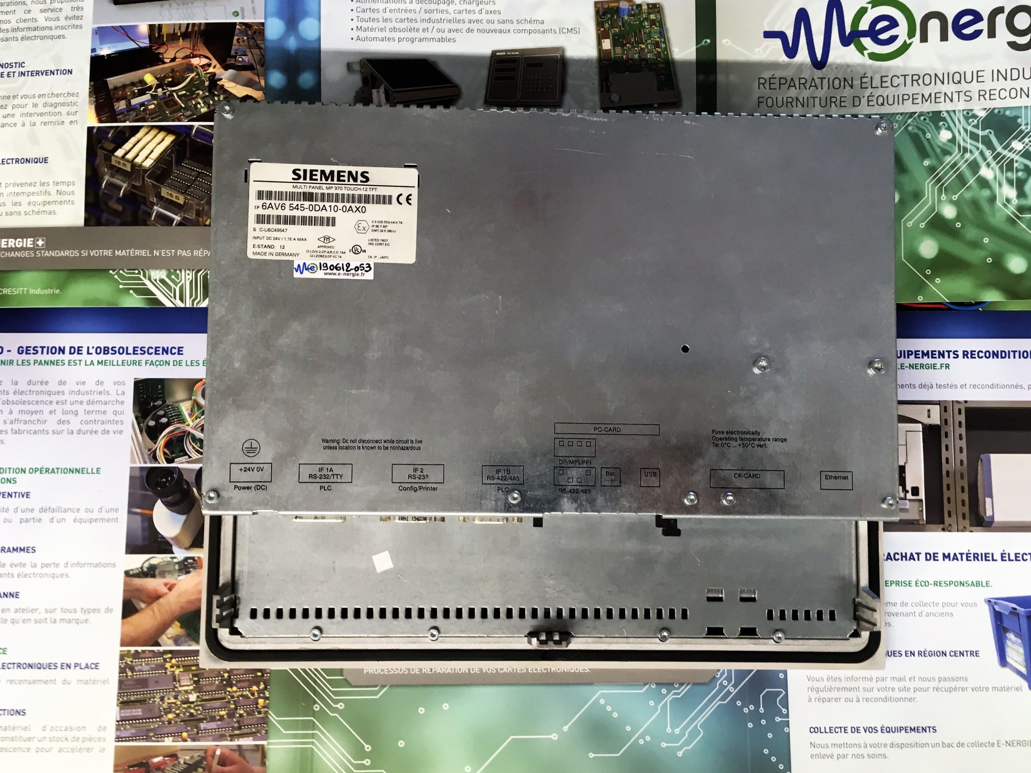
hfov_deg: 56.8
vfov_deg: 44.2
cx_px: 540
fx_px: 953
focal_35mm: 32
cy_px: 391
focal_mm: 4.15
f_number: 2.2
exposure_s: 1/33
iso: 32
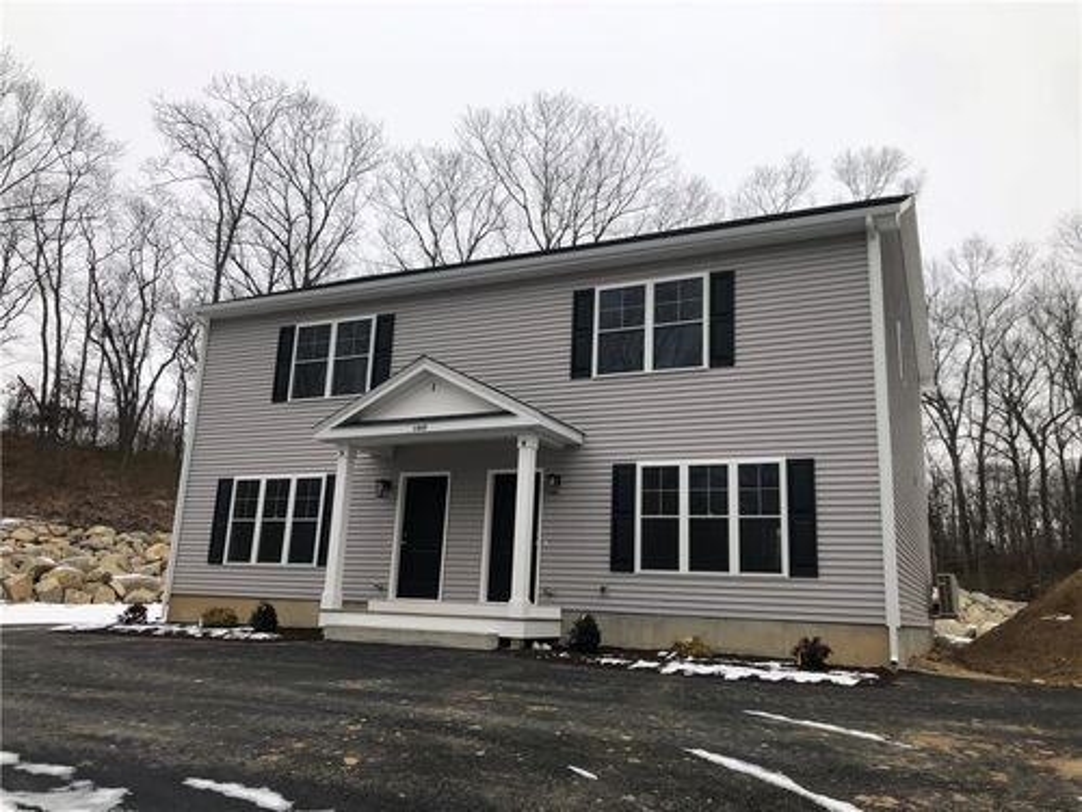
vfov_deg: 49.7
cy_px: 406
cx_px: 541
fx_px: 875
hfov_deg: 63.4
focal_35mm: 28
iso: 25
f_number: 1.8
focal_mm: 3.99
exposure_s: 1/120
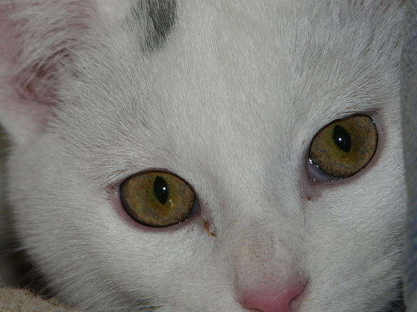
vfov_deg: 3.5
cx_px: 208
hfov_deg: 4.6
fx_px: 5168
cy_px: 156
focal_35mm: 429
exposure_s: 1/100
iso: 100
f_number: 3.6
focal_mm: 55.4
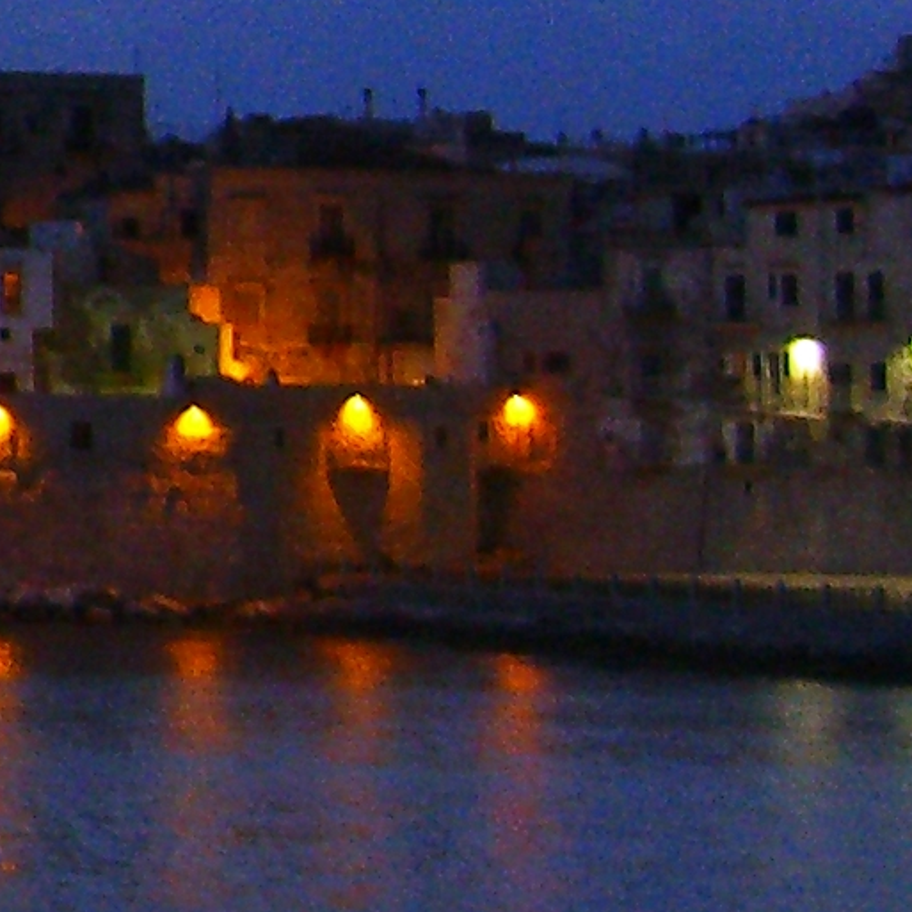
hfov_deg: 7.6
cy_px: -71
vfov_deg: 8.6
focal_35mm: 201
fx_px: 5991
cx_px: -1796
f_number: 2.8
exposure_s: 1/8
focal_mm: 7.9
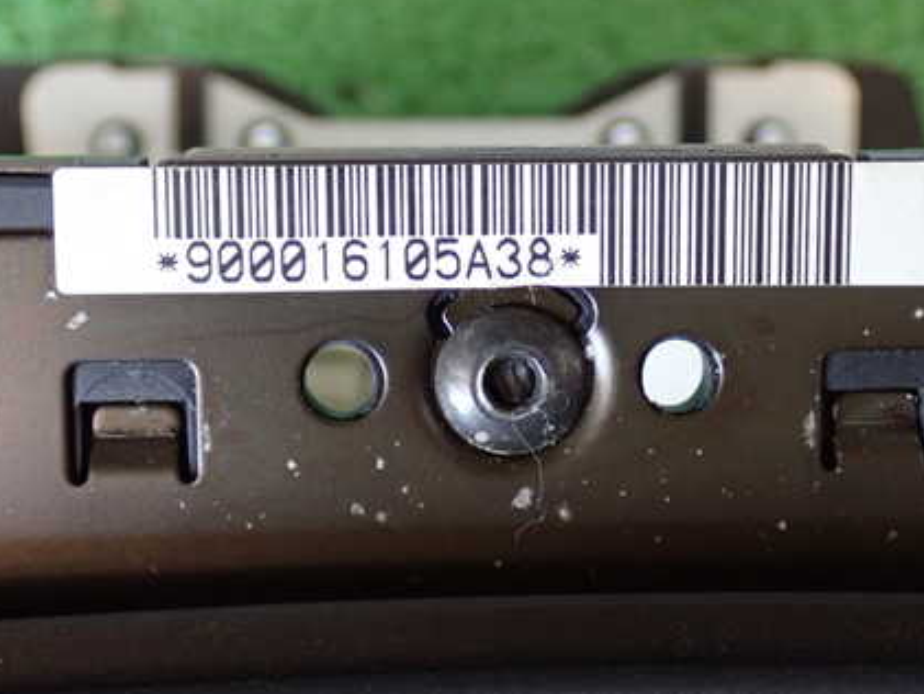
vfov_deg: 21.9
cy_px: 290
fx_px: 1789
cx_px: 503
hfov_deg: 28.9
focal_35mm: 67
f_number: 3.1
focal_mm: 8.4
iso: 800
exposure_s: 1/50
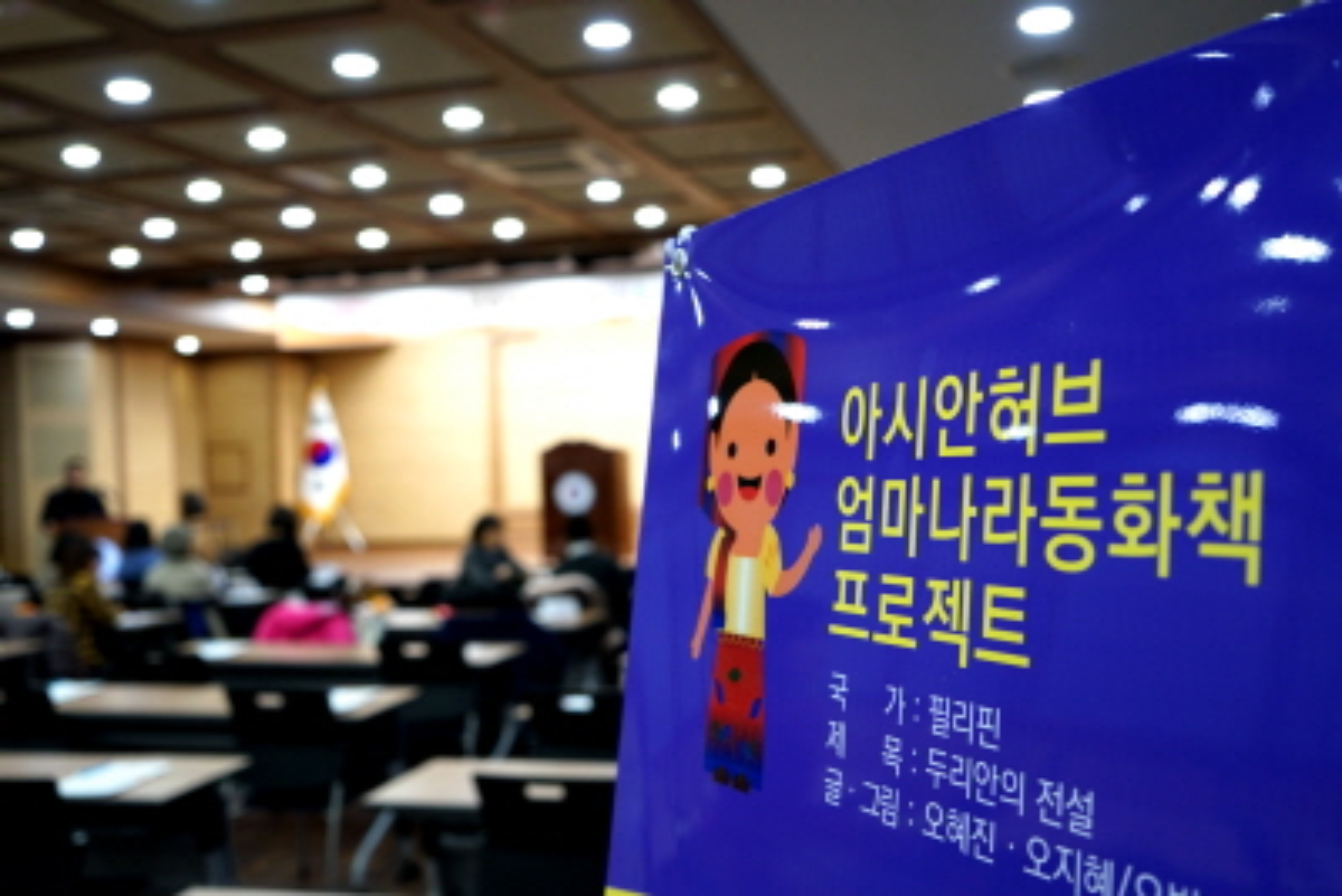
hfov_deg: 53.1
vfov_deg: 36.9
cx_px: 671
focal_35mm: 36
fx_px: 1342
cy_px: 448
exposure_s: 1/20
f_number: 4
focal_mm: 36
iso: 250
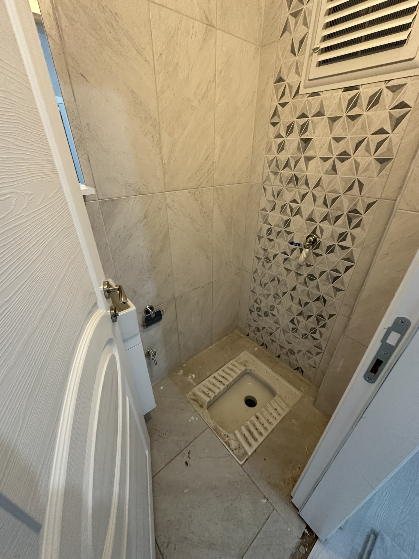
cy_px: 280
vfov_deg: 102.1
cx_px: 210
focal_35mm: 14
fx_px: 226
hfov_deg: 85.7
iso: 250
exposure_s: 1/50
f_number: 2.2
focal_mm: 2.22
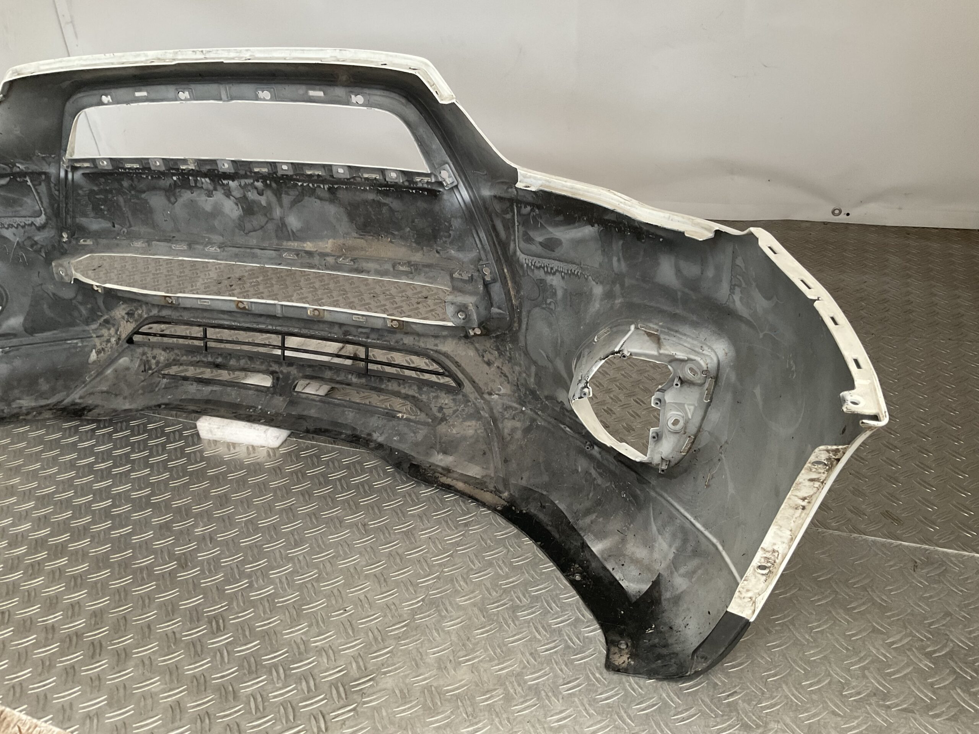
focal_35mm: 29
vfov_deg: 48.2
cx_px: 490
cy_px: 367
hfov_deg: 61.7
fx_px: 820
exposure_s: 1/60
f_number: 1.8
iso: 125
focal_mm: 3
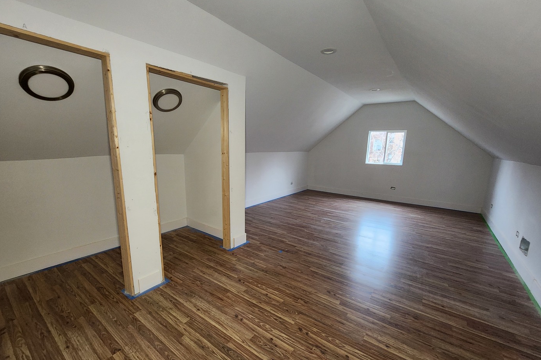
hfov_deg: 104.2
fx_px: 210
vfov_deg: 81.1
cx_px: 263
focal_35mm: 14
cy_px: 192
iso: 640
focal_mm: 2.2
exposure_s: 1/24
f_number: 2.2
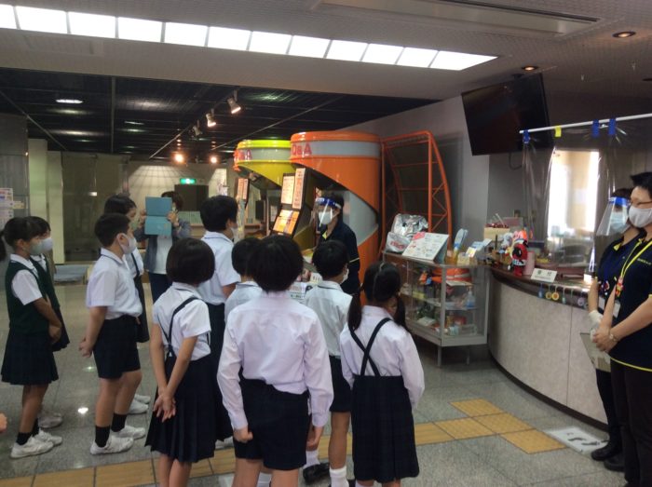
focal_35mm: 32
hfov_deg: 56.9
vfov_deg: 44.1
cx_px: 326
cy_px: 244
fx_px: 602
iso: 50
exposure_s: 1/24
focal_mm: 3.3
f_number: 2.4
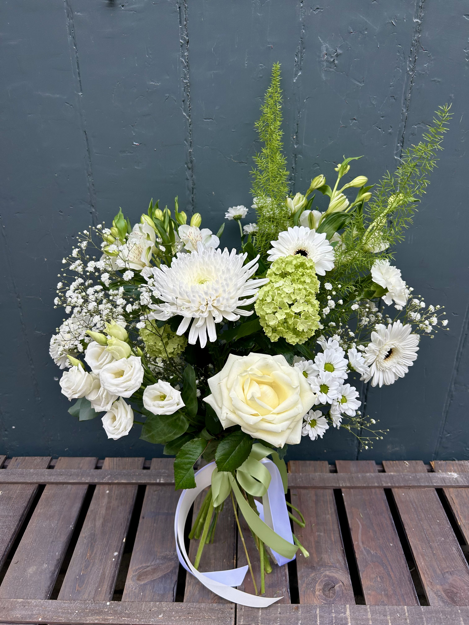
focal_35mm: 26
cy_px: 312
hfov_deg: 53.1
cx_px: 234
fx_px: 470
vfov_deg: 67.3
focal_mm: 5.7
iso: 50
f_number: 1.5
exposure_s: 1/1449
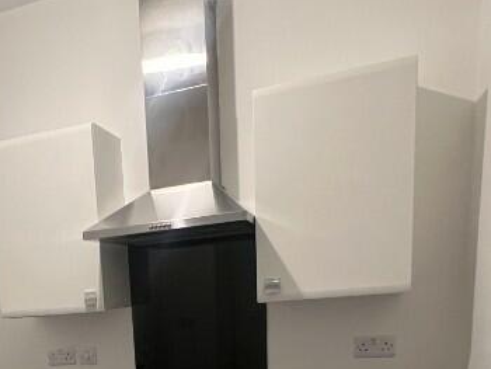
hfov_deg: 46.5
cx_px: 101
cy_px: 421
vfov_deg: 32.5
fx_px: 539
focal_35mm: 38
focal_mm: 1.57
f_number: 1.8
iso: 640
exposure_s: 1/50
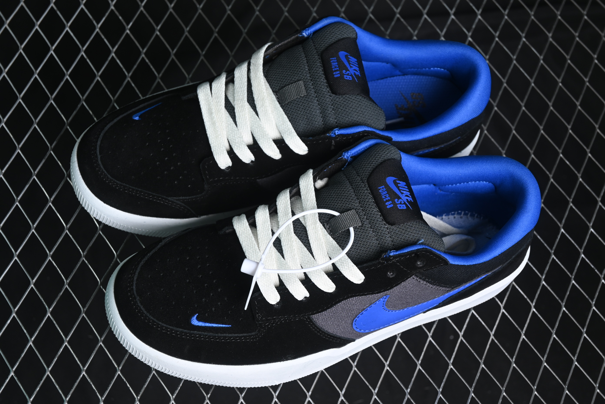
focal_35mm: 75
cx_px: 302
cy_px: 202
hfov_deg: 27.0
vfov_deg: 18.2
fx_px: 1260
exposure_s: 1/50
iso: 160
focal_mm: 50
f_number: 6.3
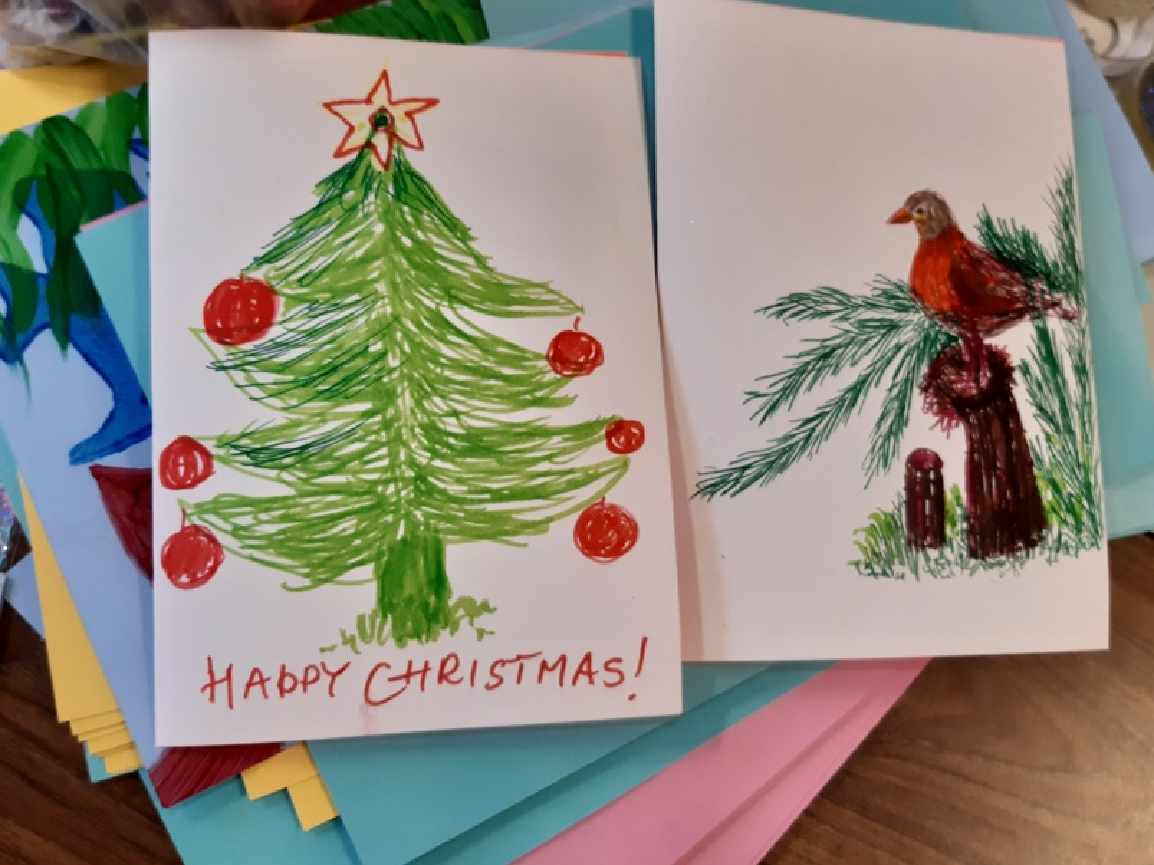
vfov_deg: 48.2
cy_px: 453
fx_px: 967
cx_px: 591
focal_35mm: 29
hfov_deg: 61.7
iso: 100
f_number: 1.7
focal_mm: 3.92
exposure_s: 1/50
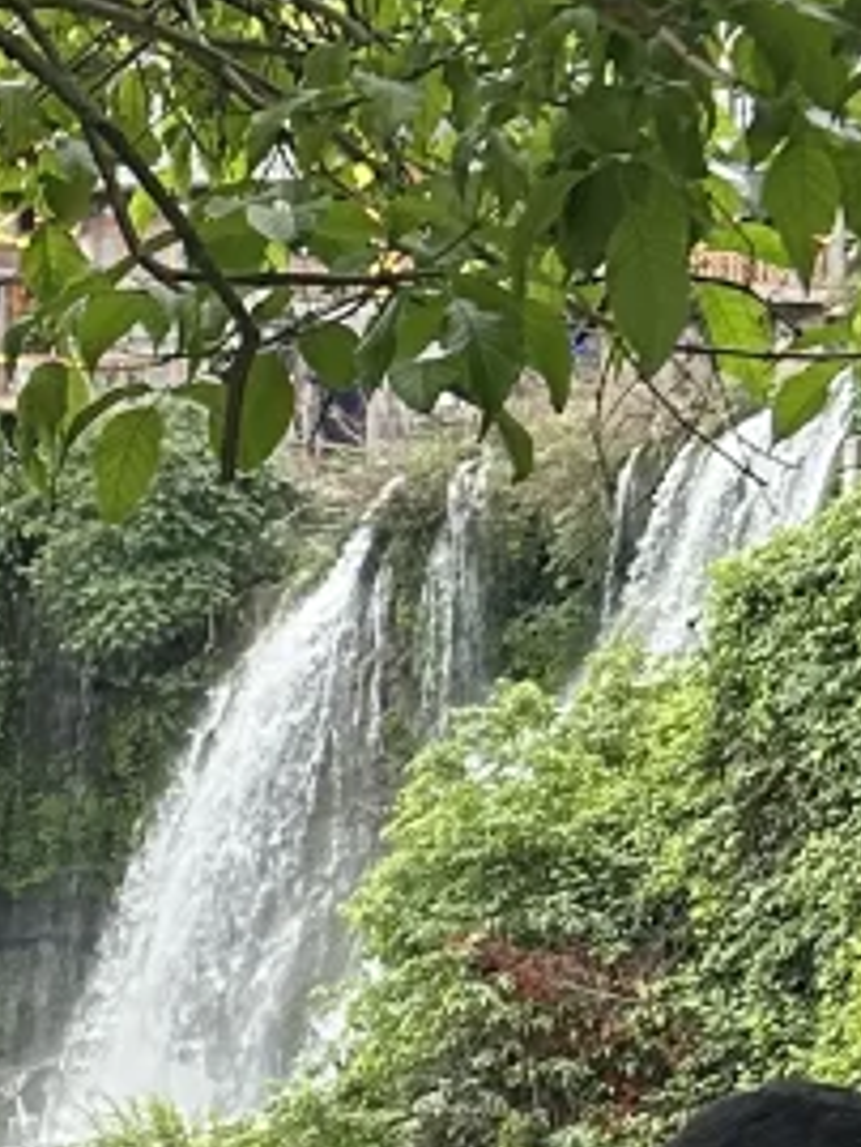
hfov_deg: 10.3
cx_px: -473
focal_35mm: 139
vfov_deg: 13.9
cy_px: 1241
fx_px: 4606
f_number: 1.5
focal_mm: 5.7
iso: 160
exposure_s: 1/60
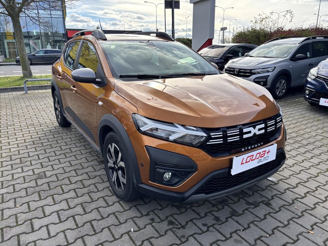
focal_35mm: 26
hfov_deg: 67.3
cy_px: 123
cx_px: 164
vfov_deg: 53.1
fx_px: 246
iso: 50
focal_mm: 5.96
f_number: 1.6
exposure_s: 1/1068
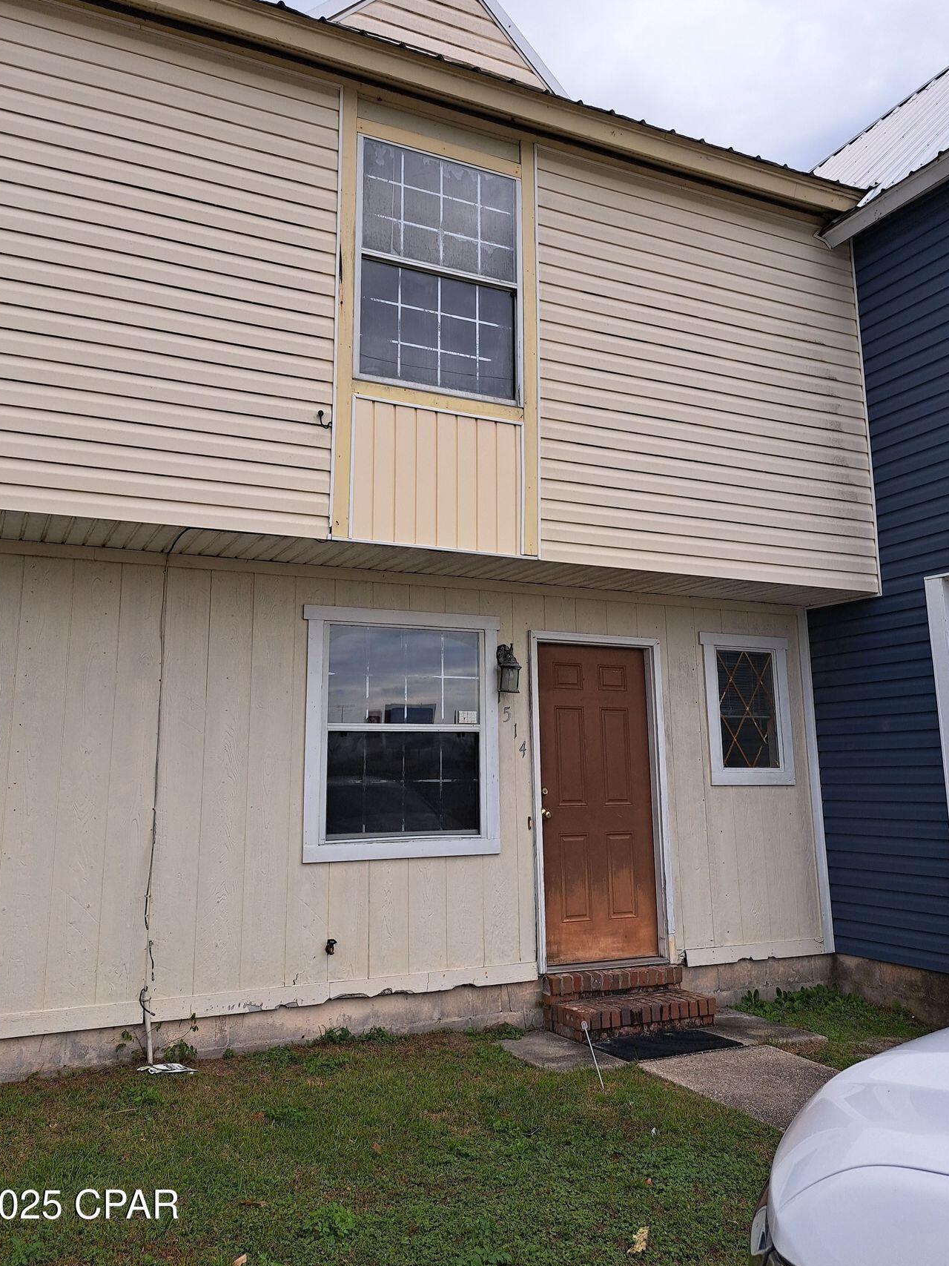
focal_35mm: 27
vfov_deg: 65.1
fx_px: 987
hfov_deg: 51.3
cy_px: 557
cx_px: 476
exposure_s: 1/196
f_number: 1.8
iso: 50
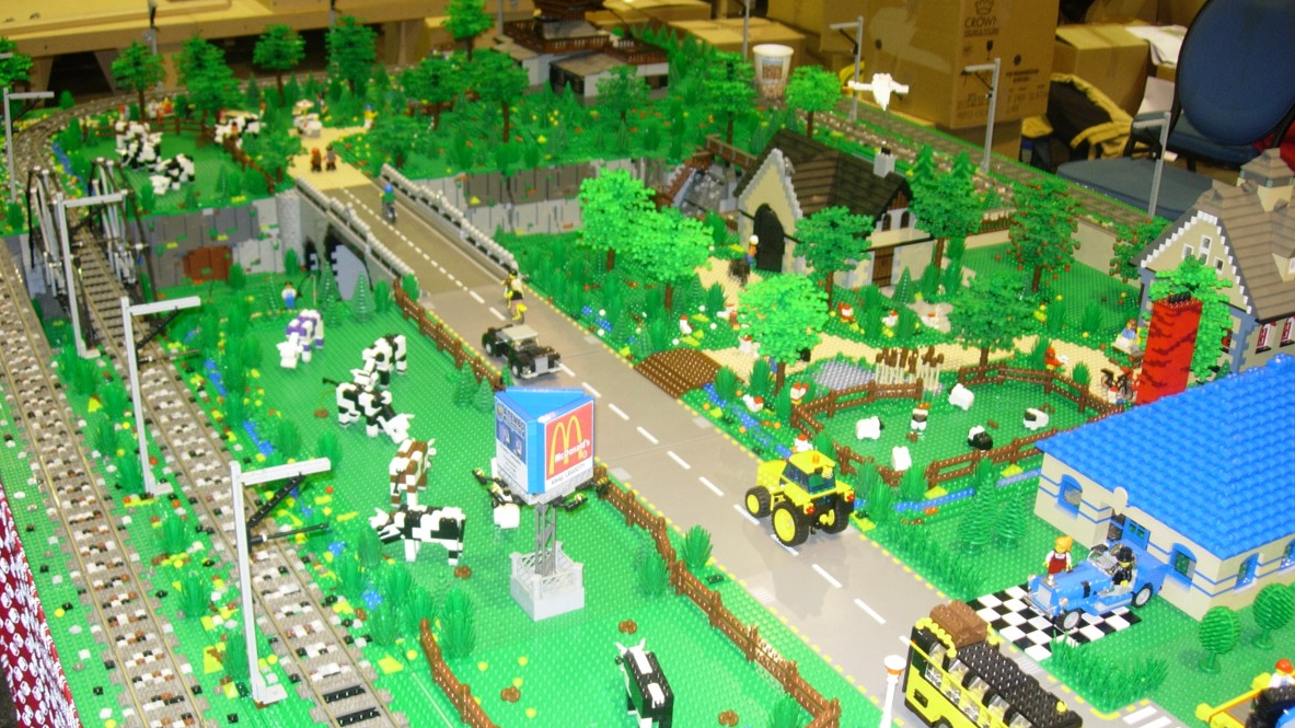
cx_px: 651
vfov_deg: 28.2
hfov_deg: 48.4
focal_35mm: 42
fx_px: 1442
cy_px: 464
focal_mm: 7.8
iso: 79
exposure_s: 1/9.7
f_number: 2.8
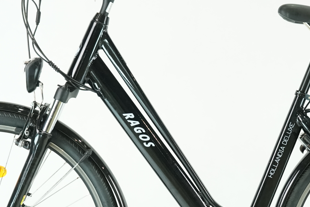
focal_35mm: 149
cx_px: 195
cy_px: 164
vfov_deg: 9.2
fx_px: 1283
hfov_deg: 13.8
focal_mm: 67
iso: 2500
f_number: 5.6
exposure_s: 1/200
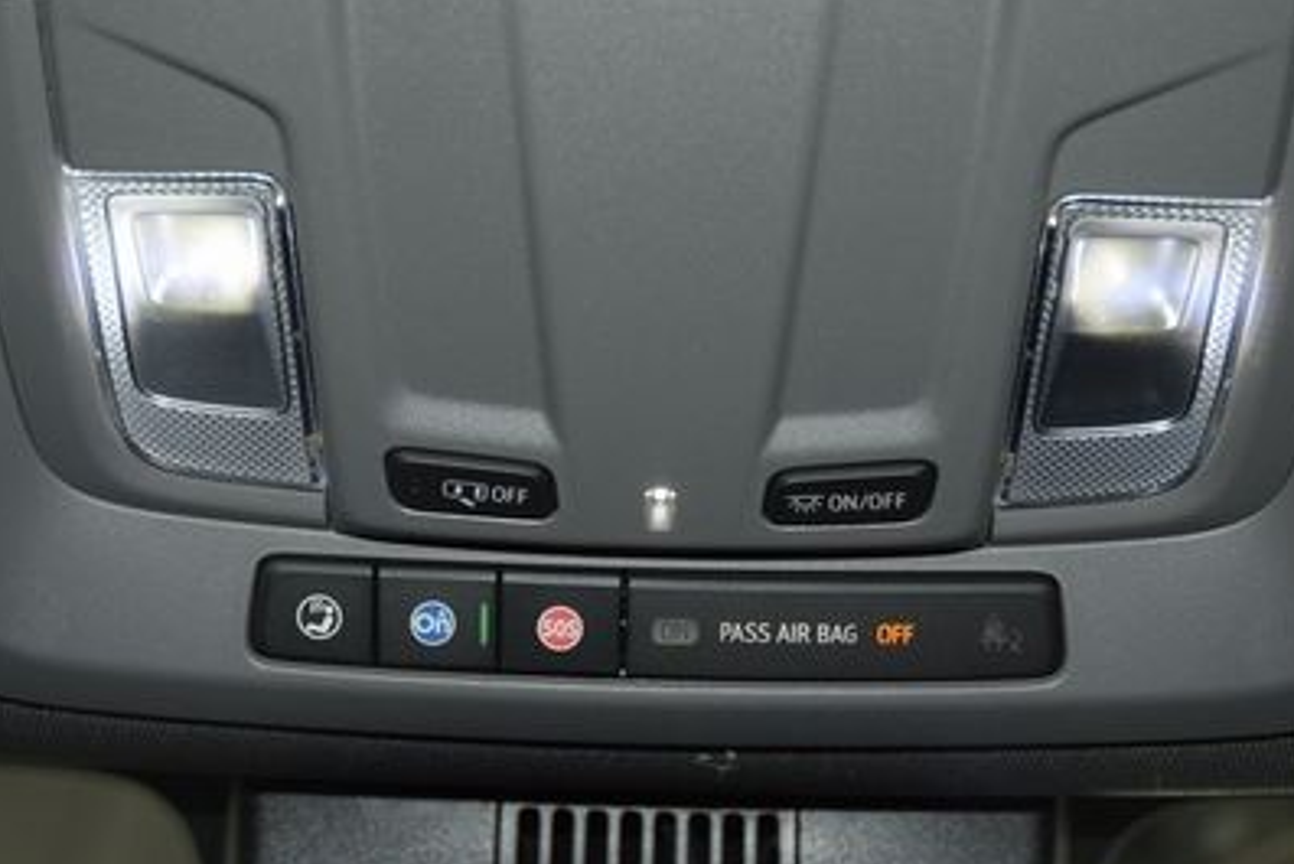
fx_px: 2085
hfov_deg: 34.5
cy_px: 292
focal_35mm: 58
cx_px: 662
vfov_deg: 23.3
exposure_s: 1/80
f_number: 3.8
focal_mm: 24
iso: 450
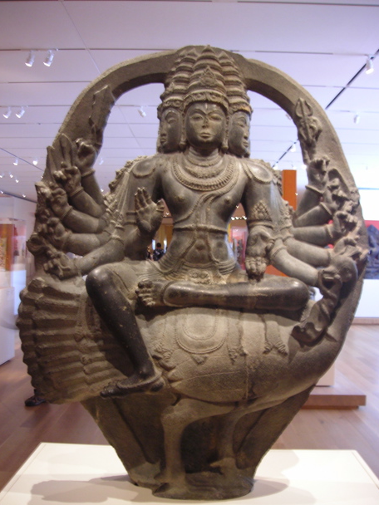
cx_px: 189
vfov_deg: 46.8
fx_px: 584
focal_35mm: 40
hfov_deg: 36.0
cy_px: 265
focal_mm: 6.3
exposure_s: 1/3
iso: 100
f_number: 3.2
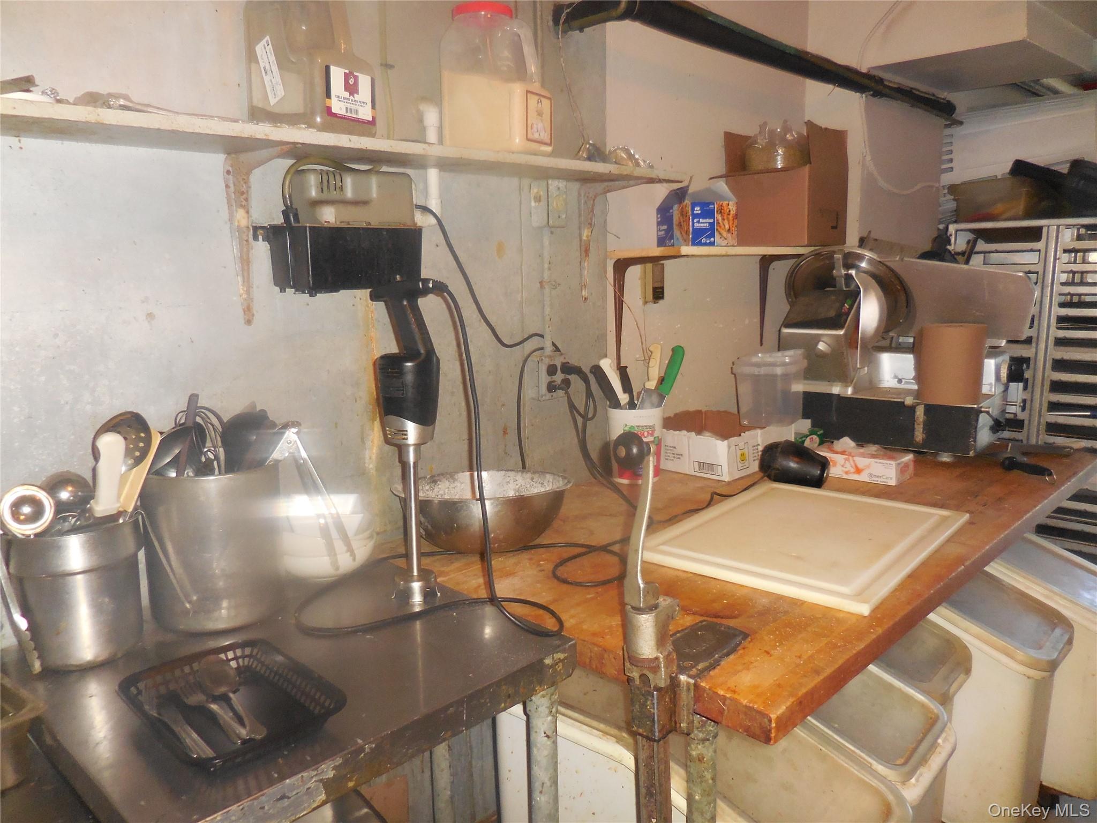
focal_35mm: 25
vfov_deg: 54.9
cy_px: 412
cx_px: 548
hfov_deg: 69.4
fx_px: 792
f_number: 3.3
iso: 400
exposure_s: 1/25
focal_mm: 4.5
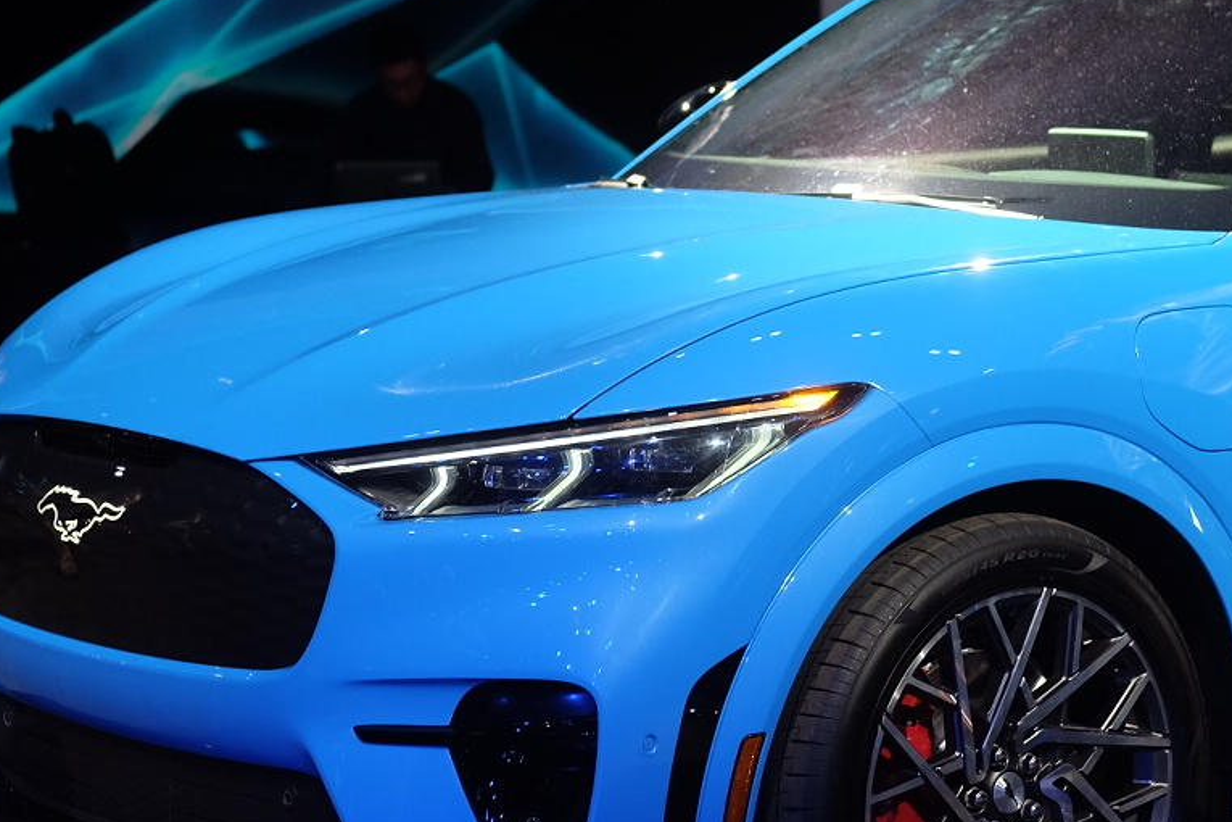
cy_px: 495
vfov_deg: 11.1
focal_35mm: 123
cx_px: 788
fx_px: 4209
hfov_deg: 16.6
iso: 400
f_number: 2
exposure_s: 1/70
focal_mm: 35
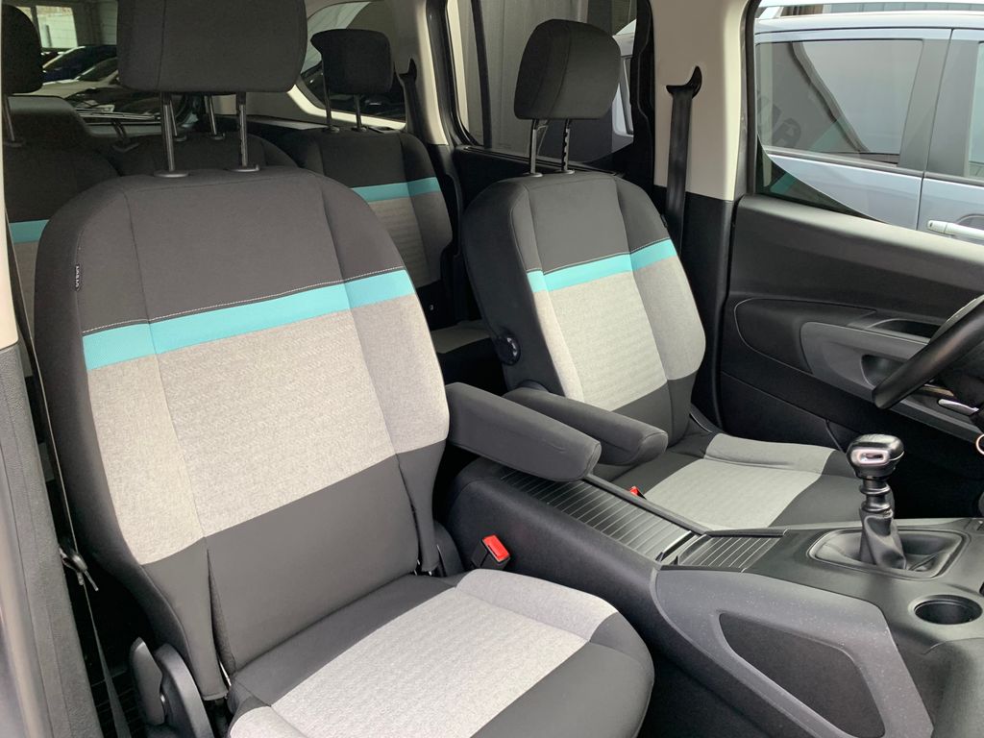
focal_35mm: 26
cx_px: 492
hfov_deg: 67.3
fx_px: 739
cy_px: 369
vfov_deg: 53.1
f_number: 1.8
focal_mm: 4.25
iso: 100
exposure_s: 1/99
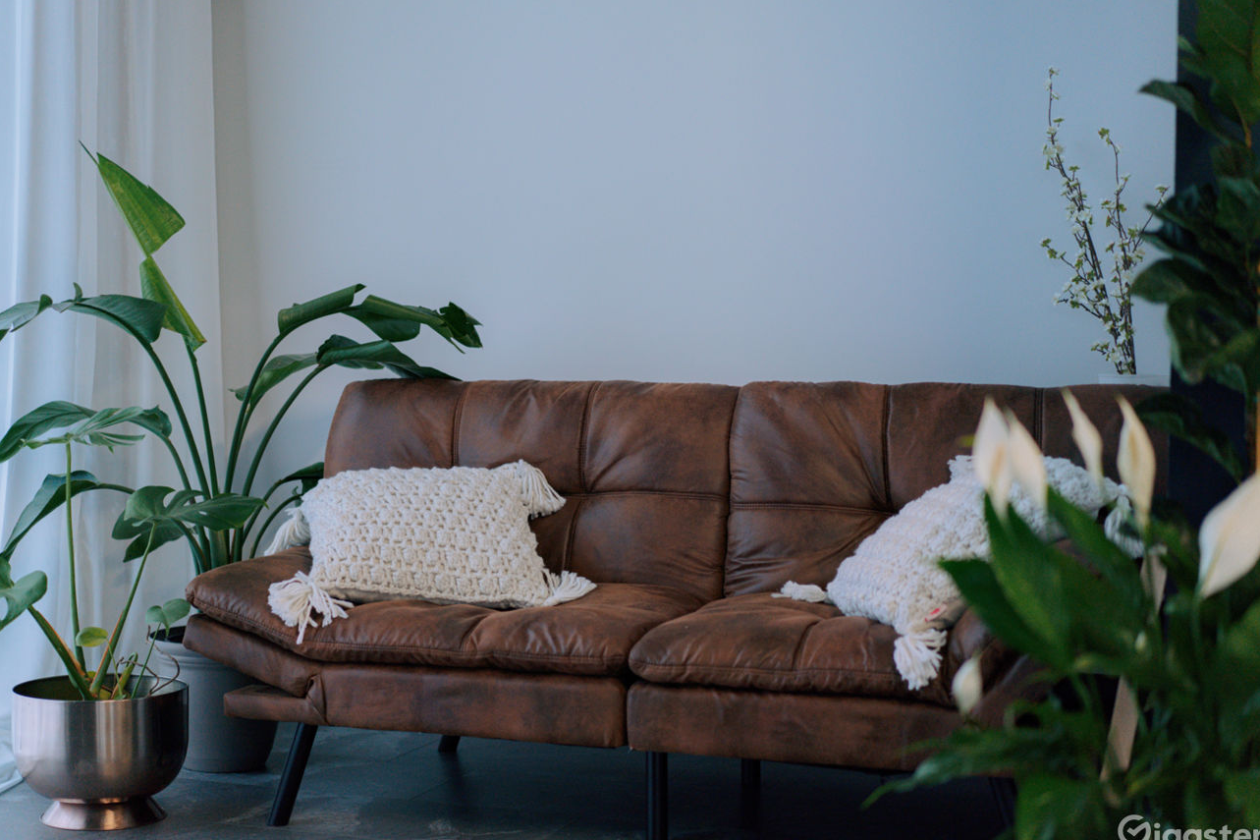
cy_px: 426
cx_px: 607
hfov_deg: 33.4
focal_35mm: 60
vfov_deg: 22.6
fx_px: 2100
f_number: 1.8
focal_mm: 55
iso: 250
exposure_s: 1/200
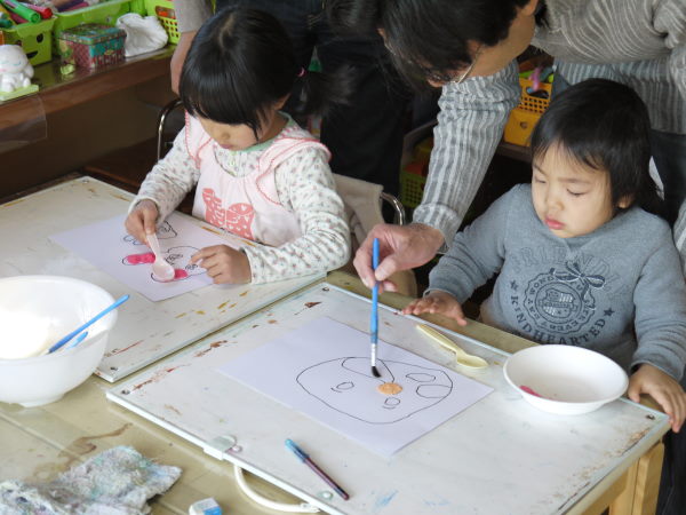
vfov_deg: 21.6
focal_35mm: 68
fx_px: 1348
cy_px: 258
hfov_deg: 28.6
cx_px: 343
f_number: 5.2
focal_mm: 34
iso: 200
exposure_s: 1/80
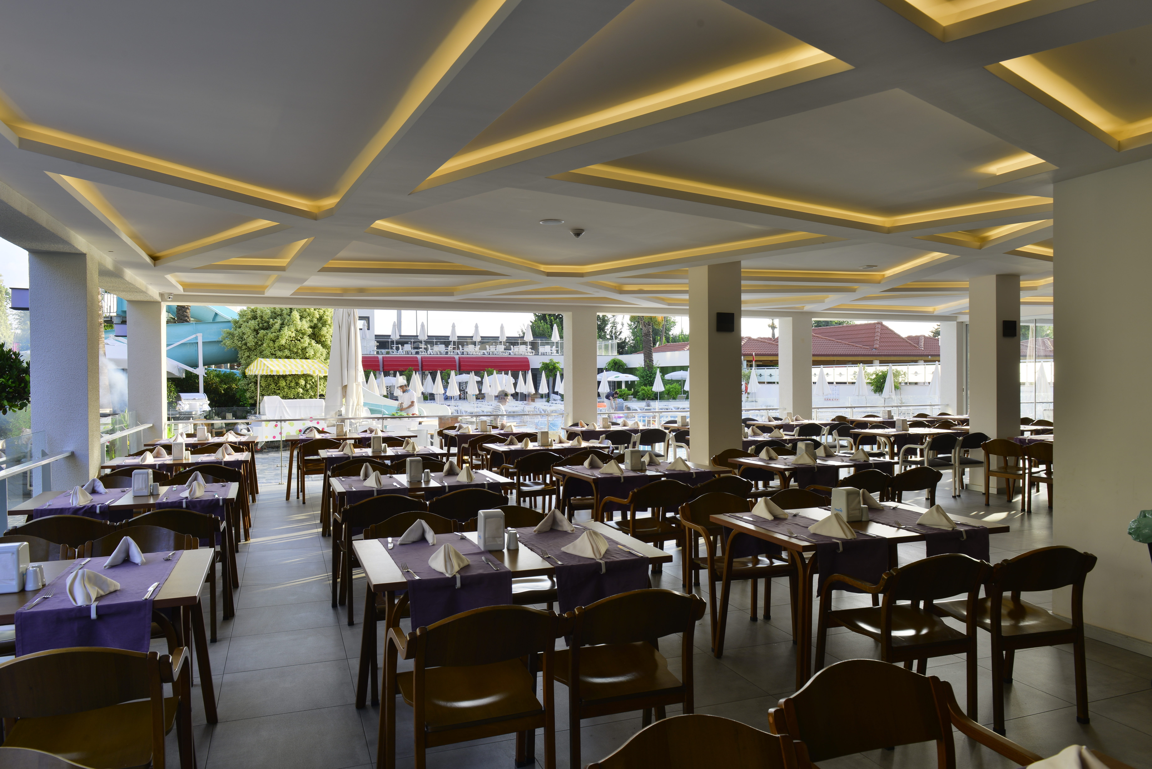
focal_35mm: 24
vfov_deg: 53.2
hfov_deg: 73.7
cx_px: 576
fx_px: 768
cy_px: 384
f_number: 11
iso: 100
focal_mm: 24
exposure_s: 1/25
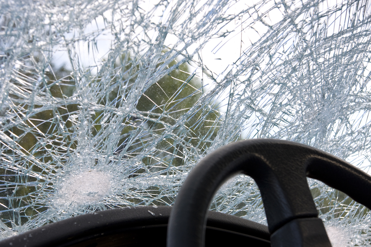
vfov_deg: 20.2
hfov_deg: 29.9
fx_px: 696
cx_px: 186
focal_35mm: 68
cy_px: 124
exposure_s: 1/125
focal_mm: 45
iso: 100
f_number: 6.3
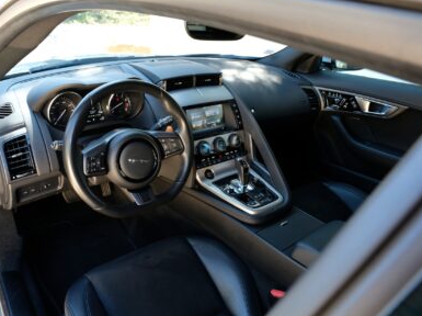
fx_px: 329
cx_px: 206
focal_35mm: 27
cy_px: 156
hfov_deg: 65.4
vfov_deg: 51.3
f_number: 8
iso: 800
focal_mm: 16
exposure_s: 1/30
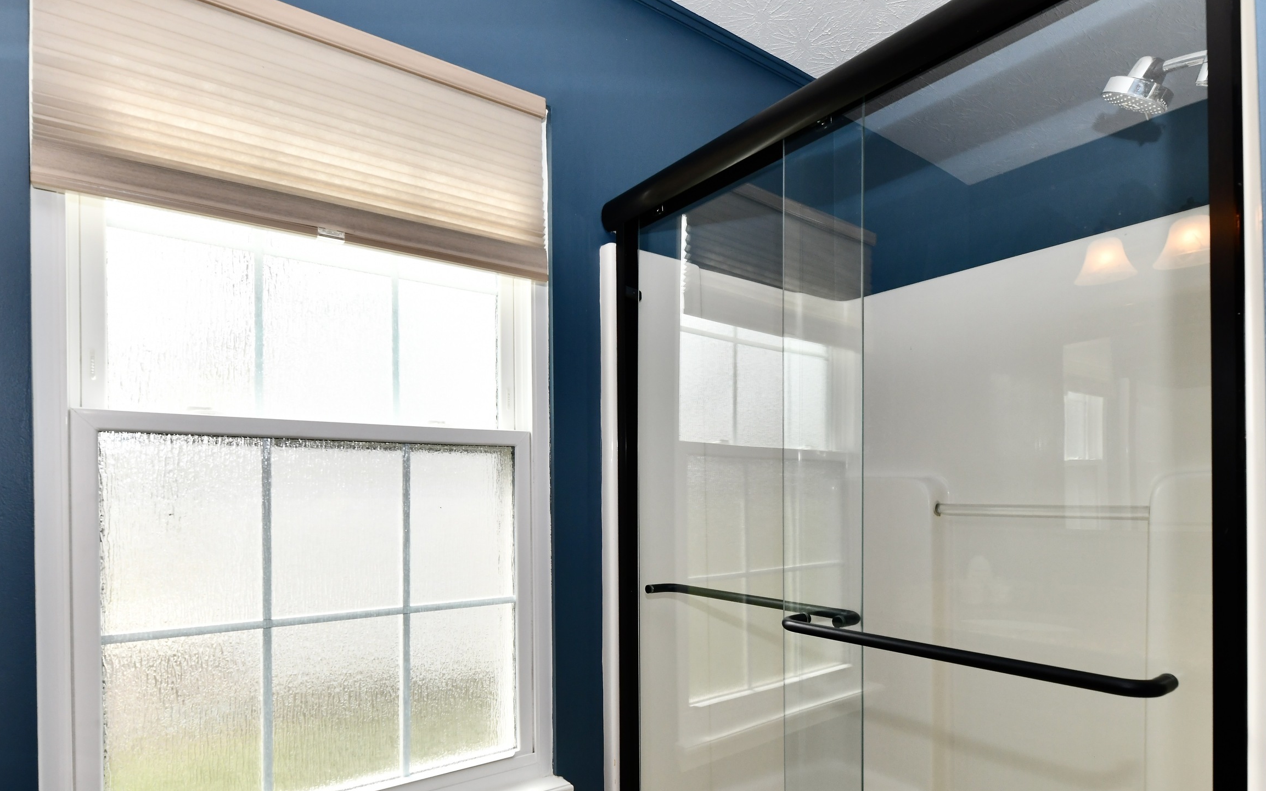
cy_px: 524
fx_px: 656
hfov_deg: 88.0
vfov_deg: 60.8
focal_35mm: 19
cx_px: 621
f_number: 7.1
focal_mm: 14
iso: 640
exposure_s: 1/200
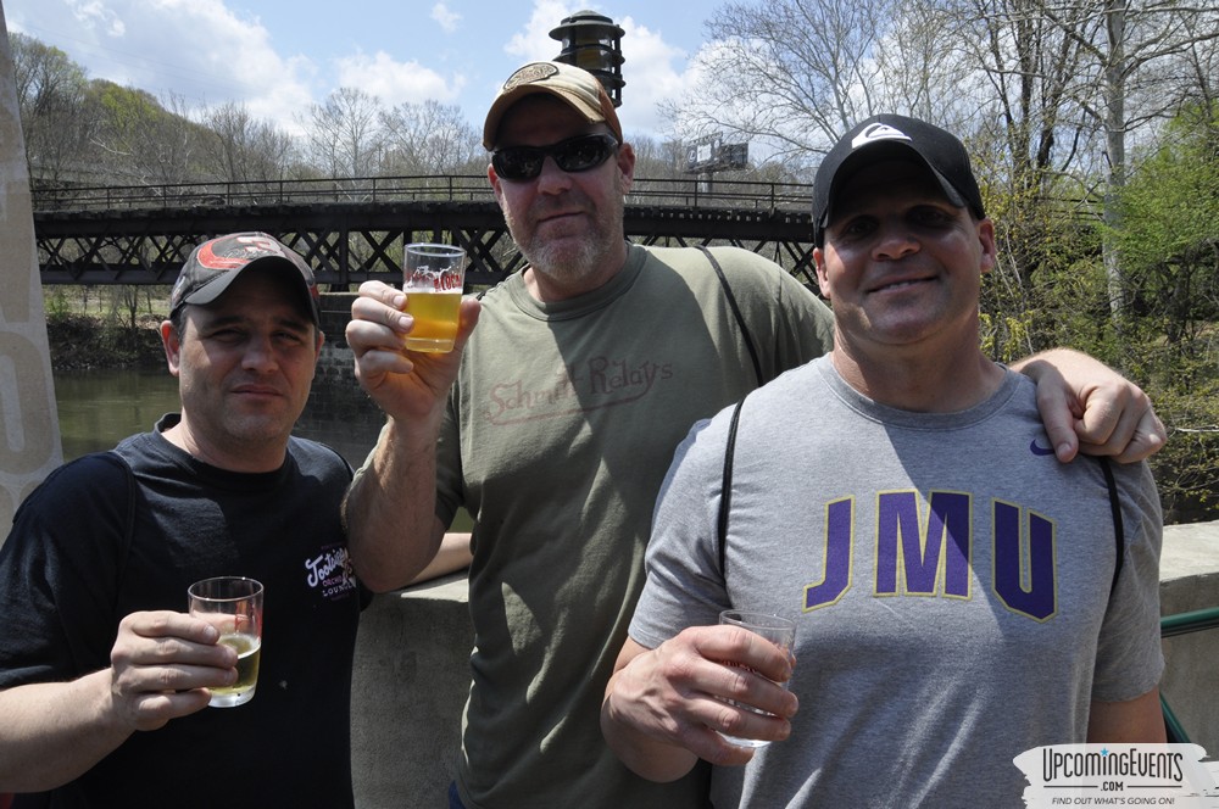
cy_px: 404
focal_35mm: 27
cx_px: 610
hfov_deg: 67.4
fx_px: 913
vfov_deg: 47.8
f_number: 14
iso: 400
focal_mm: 18
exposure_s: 1/200
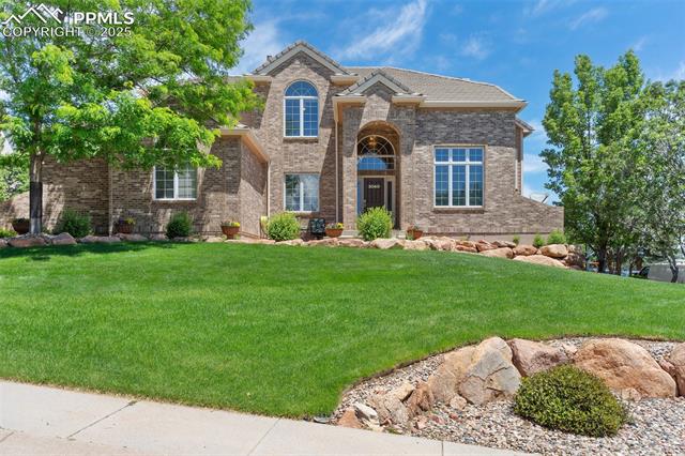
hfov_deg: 65.5
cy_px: 228
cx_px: 342
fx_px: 532
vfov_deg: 46.4
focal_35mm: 28
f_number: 11
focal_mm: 28
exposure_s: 1/50
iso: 100
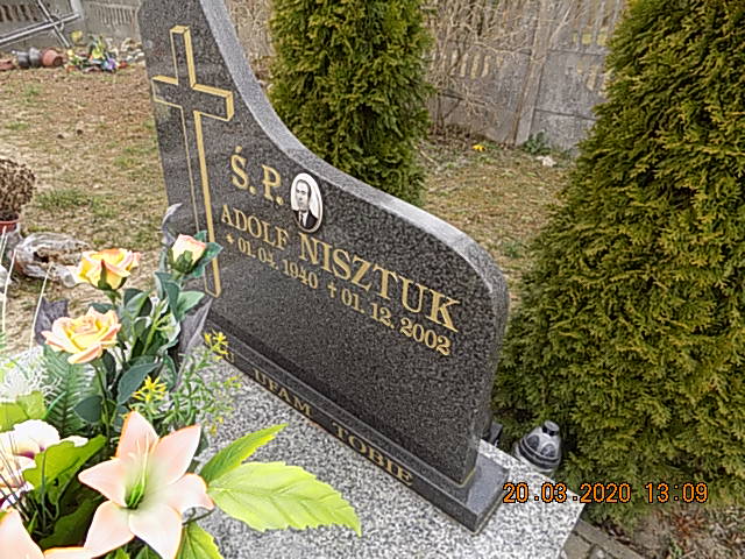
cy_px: 280
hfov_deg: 73.9
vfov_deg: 58.9
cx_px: 372
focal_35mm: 23
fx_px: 495
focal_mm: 4
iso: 80
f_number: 3.1
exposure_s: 1/160
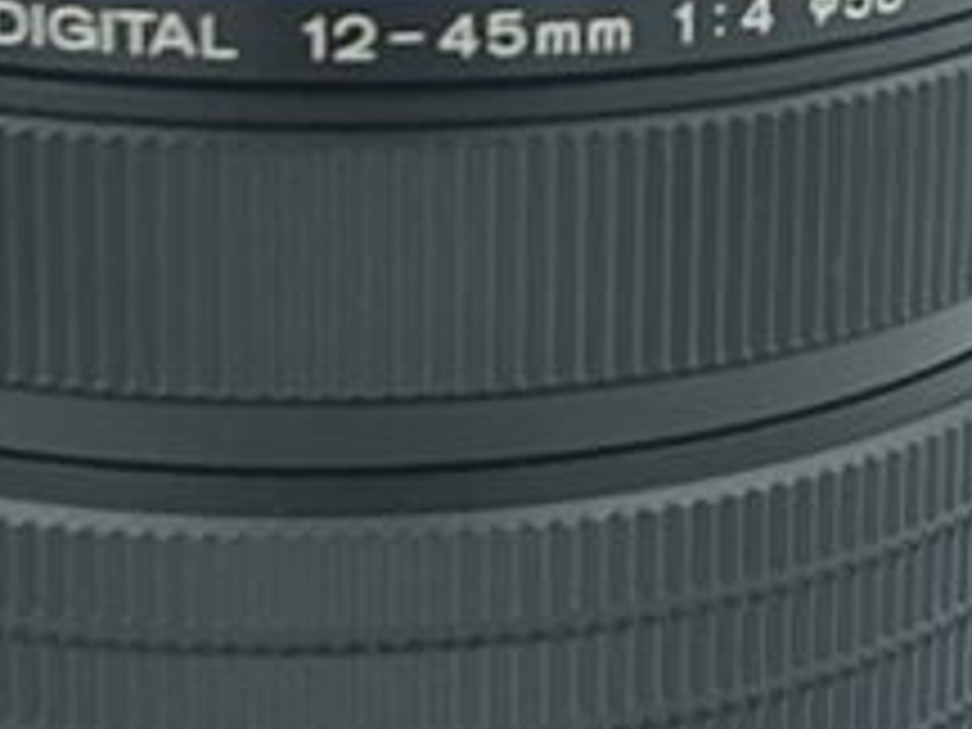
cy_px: 43
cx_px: 346
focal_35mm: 57
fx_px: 1601
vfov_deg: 24.7
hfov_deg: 33.6
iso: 130
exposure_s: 1/100
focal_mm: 1.83
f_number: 2
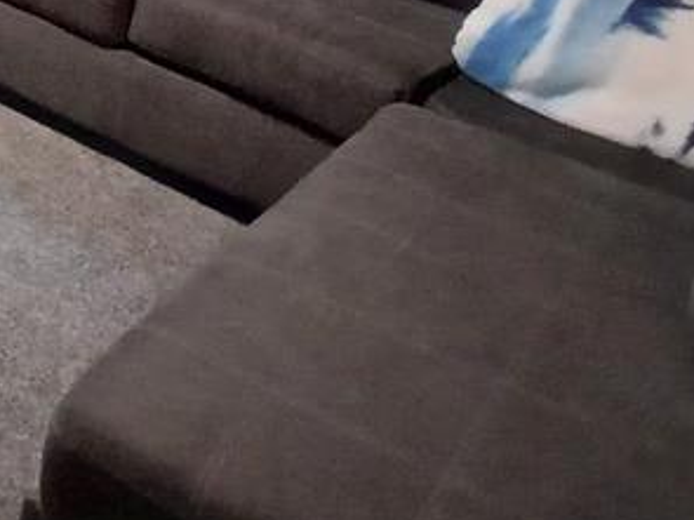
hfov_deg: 24.5
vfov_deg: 20.8
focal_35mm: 59
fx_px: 1182
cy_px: -276
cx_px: -379
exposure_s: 1/30
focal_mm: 1.4
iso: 320
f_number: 2.2
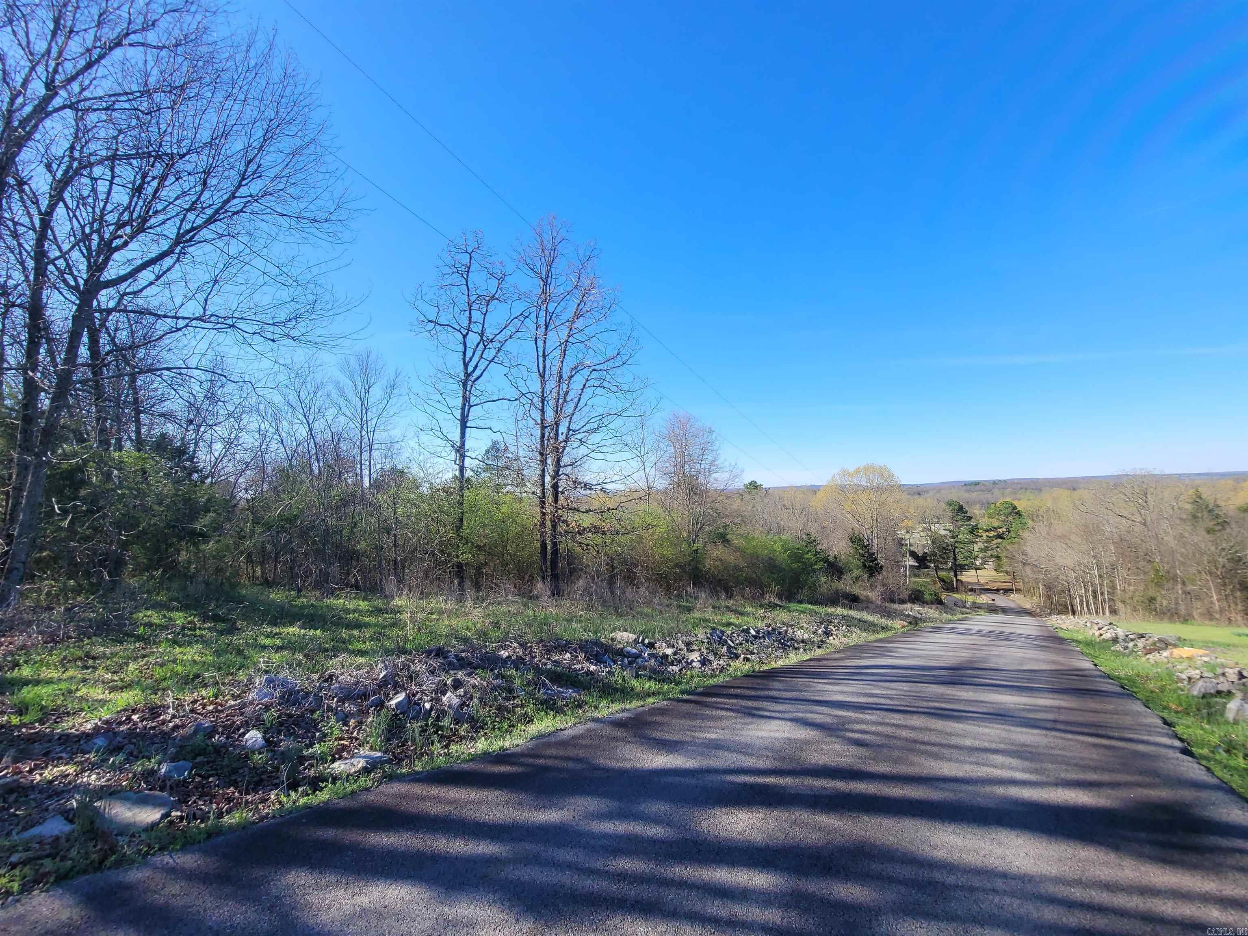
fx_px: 469
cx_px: 624
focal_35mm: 13
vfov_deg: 89.9
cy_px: 468
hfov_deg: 106.2
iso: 50
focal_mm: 2.2
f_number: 2.2
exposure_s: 1/922
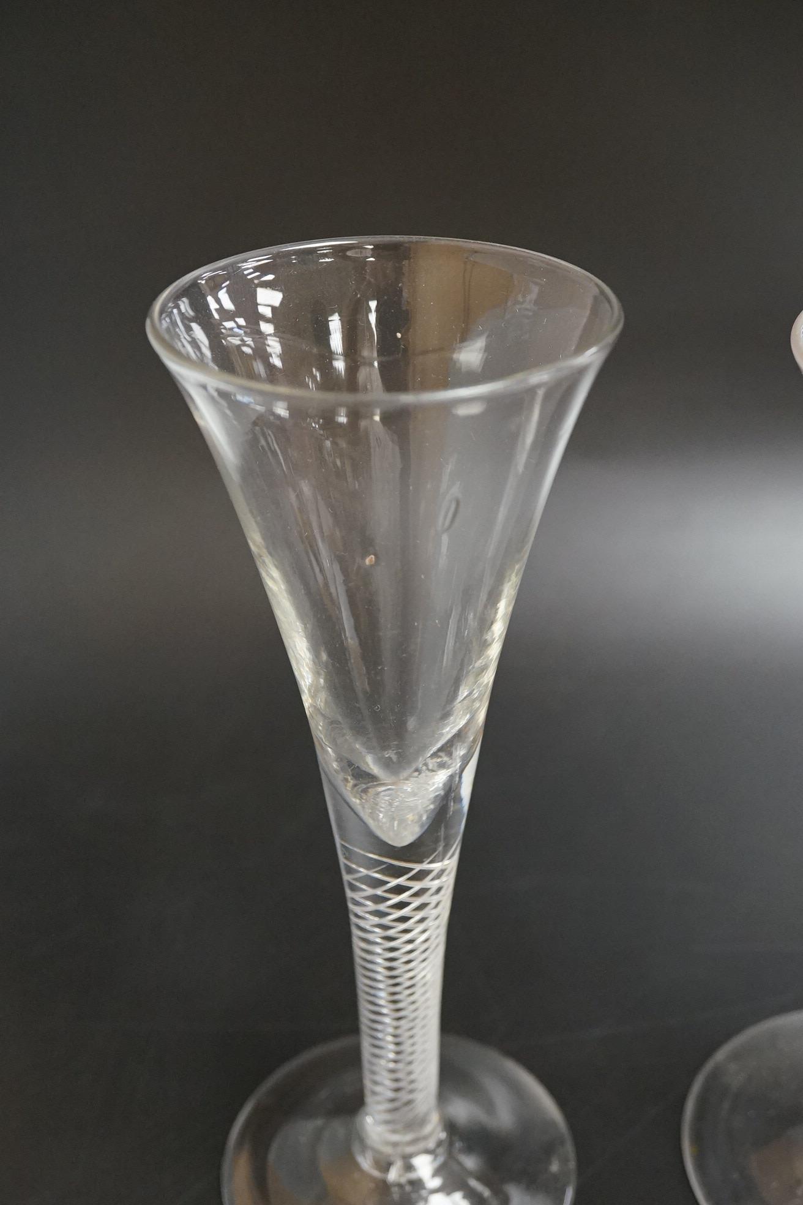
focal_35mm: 45
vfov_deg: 43.6
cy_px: 602
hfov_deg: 29.9
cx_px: 402
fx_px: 1506
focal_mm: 30
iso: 2500
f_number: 9
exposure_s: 1/100
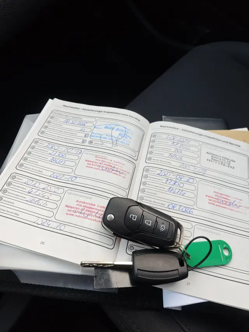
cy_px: 166
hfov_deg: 58.9
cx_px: 124
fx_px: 221
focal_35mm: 23
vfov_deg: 73.9
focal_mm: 8.72
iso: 250
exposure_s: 1/65.4
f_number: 2.8
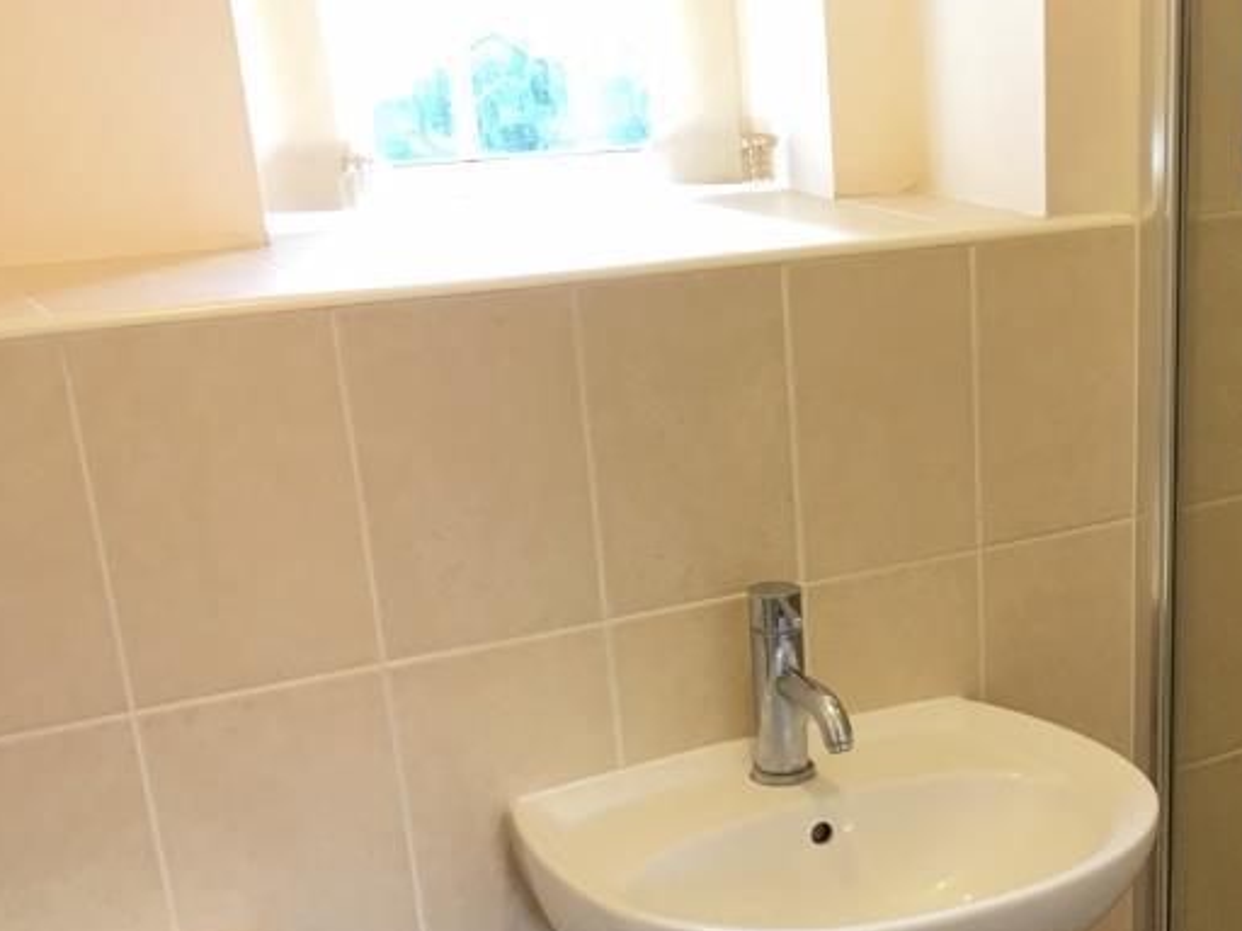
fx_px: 2081
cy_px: 832
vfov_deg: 24.5
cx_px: 1072
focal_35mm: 58
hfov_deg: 31.9
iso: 40
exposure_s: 1/17
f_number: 2.2
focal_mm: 4.15
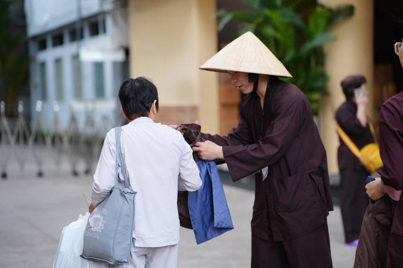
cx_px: 202
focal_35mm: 107
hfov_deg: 19.1
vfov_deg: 12.8
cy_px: 134
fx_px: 1197
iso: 1250
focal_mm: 107
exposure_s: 1/500
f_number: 3.2
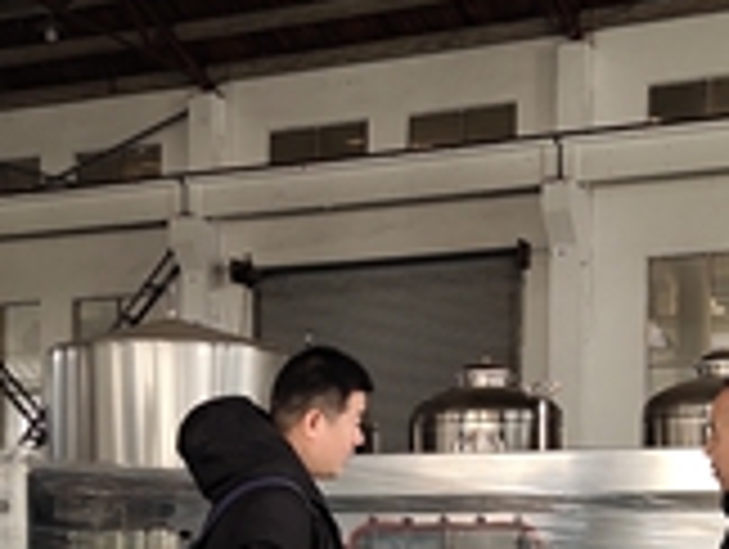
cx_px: 342
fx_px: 1624
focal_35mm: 77
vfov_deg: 18.7
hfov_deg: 25.3
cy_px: 551
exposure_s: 1/100
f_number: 1.8
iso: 85
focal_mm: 4.71
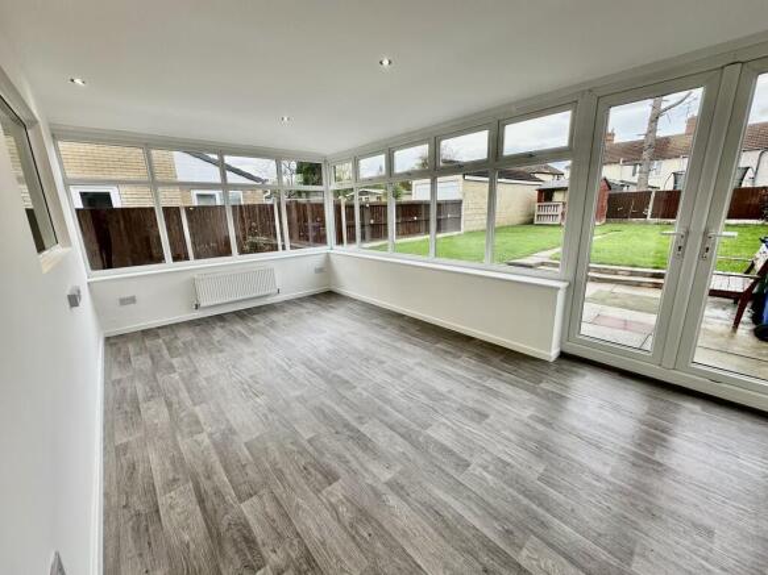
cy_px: 288
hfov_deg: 102.1
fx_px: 311
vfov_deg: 85.7
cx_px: 384
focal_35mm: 14
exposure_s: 1/110
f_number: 2.2
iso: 40
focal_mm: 2.22
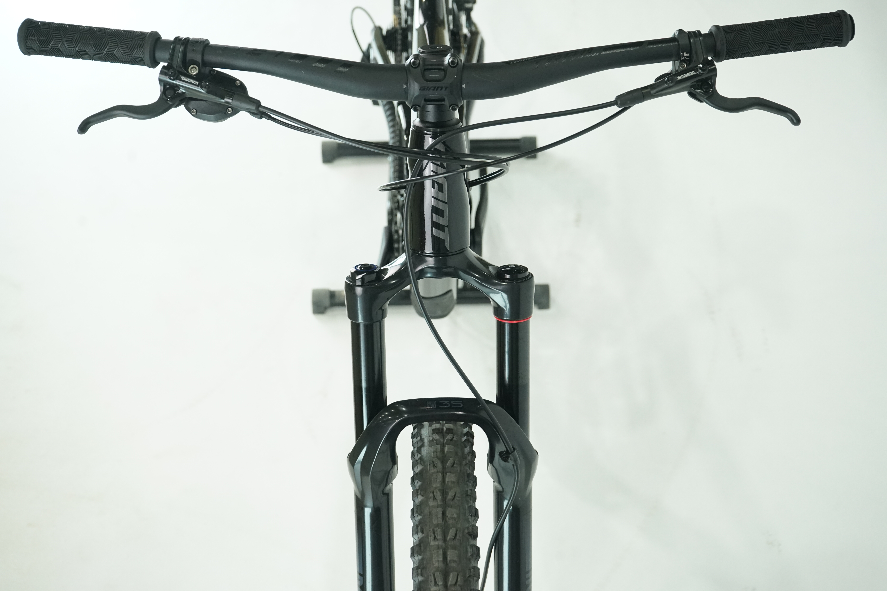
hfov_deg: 31.4
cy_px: 296
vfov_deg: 21.2
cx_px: 444
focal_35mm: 64
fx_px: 1577
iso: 2500
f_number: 7.1
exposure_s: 1/200
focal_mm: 64
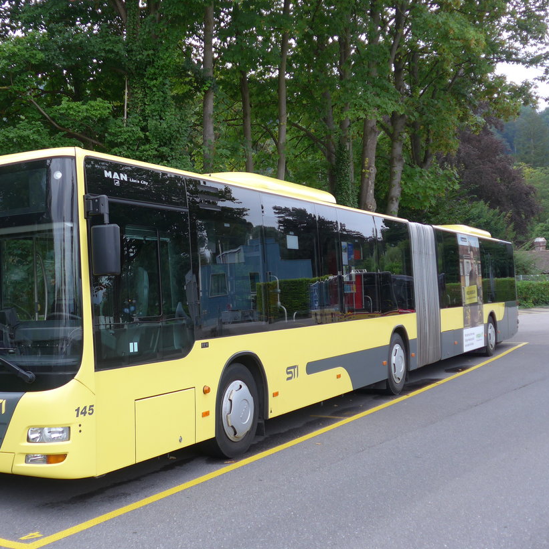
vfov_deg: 38.3
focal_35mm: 44
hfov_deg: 37.7
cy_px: 283
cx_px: 165
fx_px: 790
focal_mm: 7
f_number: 2.3
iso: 80
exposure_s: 1/125
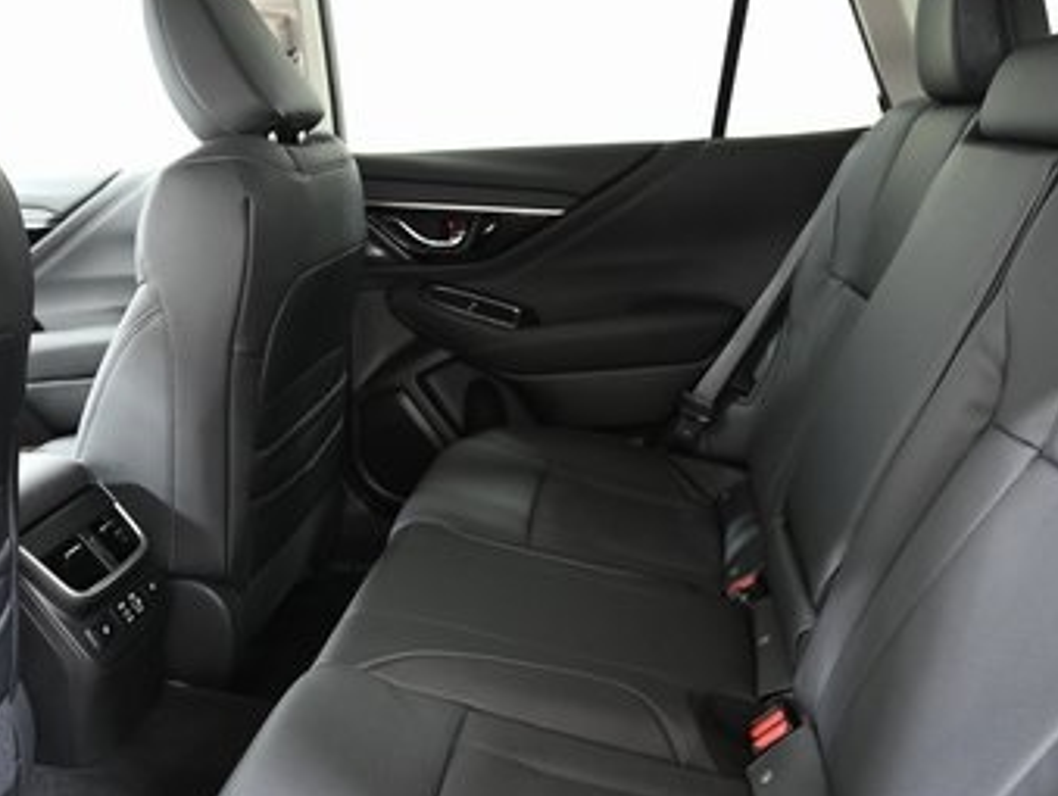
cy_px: 574
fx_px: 887
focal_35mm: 29
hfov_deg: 61.5
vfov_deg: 46.9
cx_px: 568
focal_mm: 16
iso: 5600
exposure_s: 1/30
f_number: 4
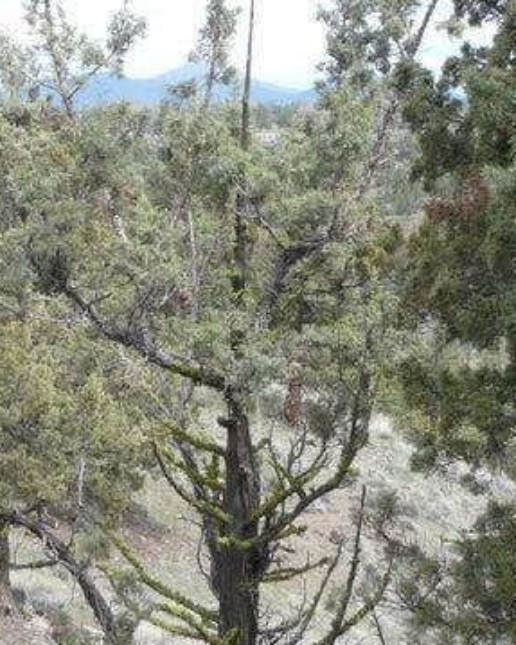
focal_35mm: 108
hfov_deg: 14.2
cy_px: 253
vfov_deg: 17.8
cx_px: 165
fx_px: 2063
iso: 100
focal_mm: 10.2
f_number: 4.5
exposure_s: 1/250
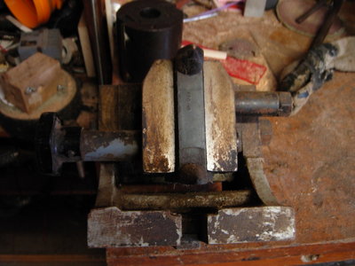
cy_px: 133
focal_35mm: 36
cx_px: 178
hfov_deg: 51.4
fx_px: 369
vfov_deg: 39.7
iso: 173
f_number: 2.7
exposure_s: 1/4
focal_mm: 7.5
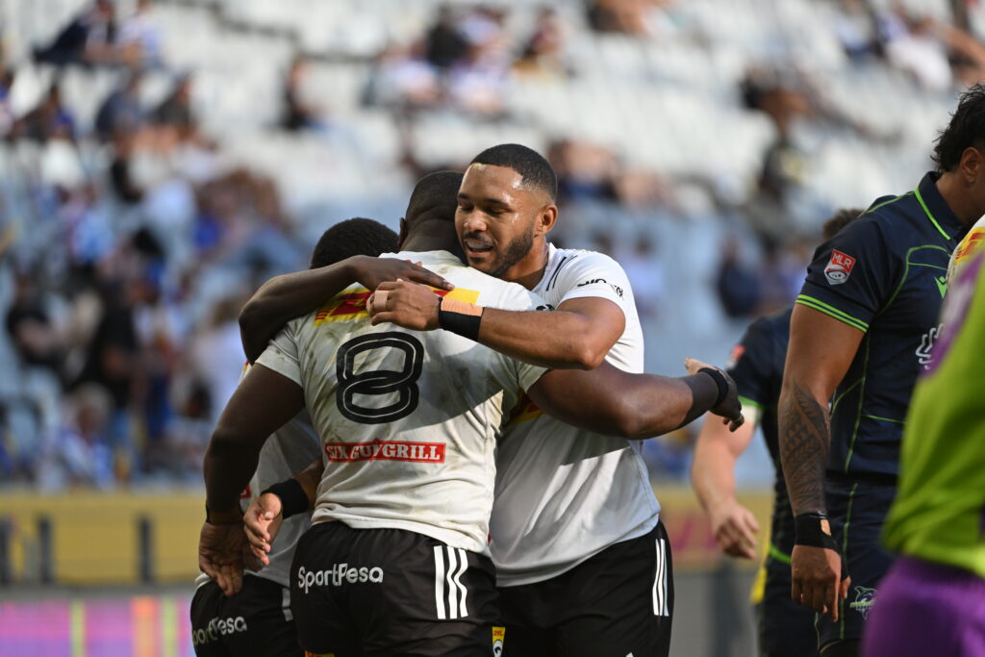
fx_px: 8483
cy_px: 328
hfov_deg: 6.6
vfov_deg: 4.4
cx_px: 492
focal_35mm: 310
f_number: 4
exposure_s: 1/1600
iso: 1000
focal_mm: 310
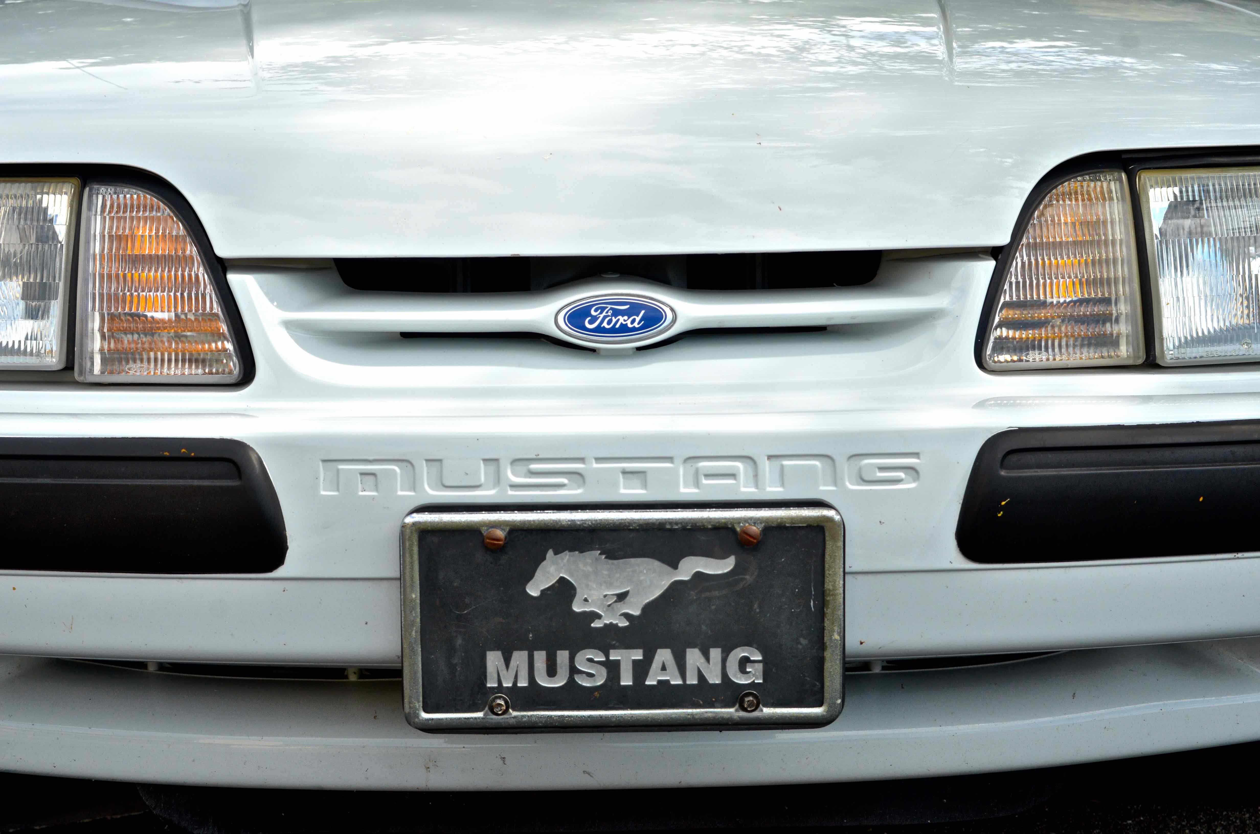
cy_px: 417
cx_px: 630
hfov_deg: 29.3
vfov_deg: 19.6
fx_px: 2410
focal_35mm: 69
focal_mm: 46
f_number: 8
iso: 400
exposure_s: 1/800
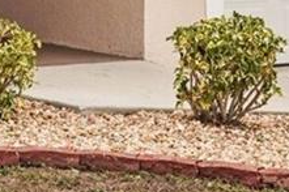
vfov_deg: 6.1
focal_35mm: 221
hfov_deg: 9.2
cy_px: -150
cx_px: -80
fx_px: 1770
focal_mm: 30.5
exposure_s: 1/500
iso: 400
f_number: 8
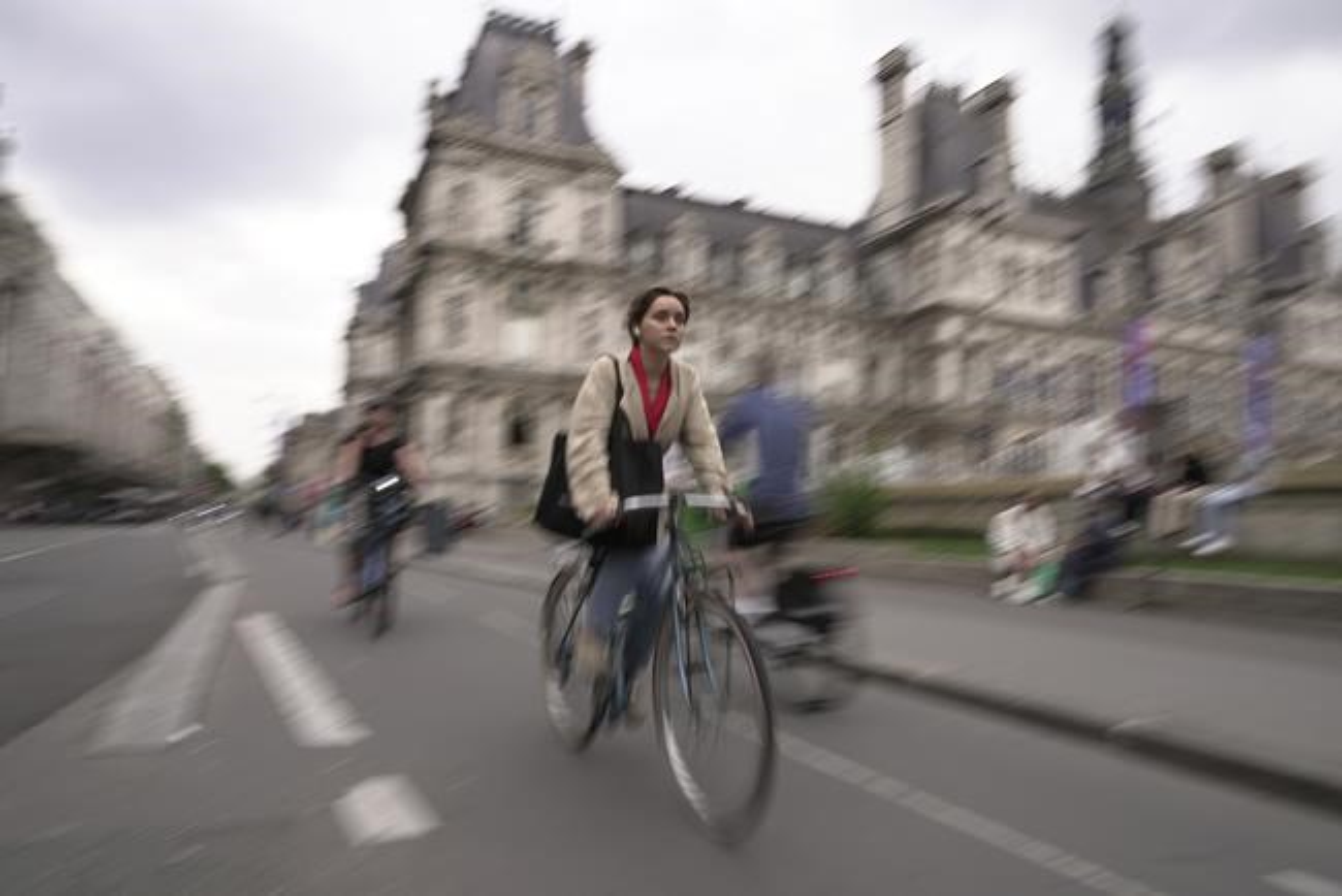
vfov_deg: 53.2
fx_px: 895
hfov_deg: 73.7
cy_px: 448
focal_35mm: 24
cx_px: 671
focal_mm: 24
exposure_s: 1/30
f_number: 16
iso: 200
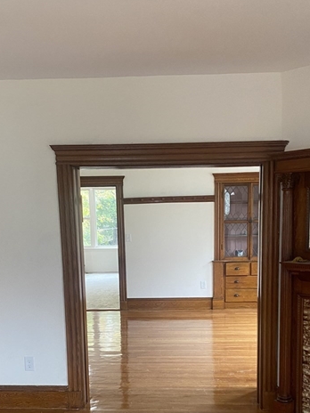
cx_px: 161
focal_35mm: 43
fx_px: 513
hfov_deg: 33.6
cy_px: 302
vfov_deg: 42.7
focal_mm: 4.25
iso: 200
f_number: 1.8
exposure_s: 1/60
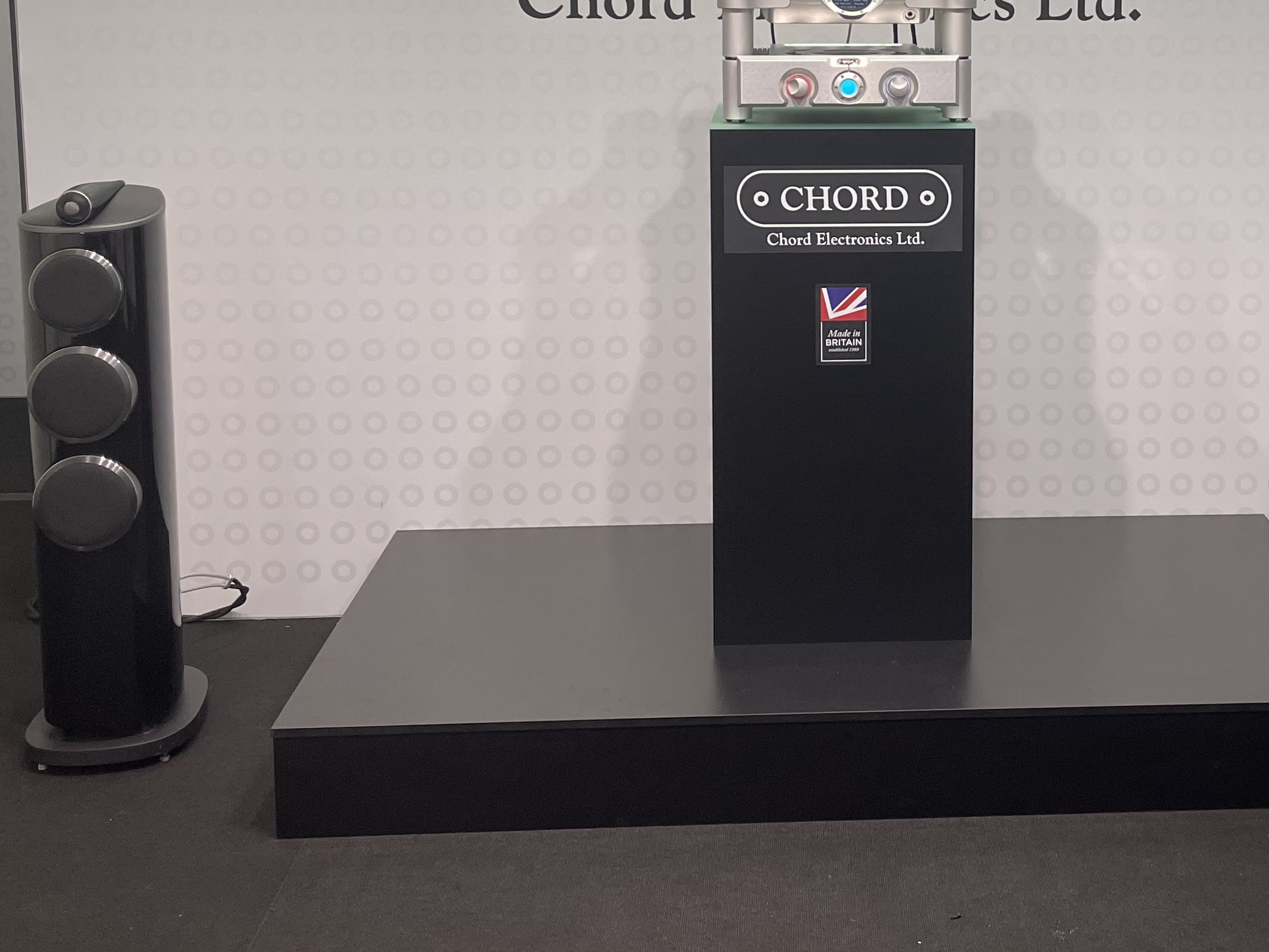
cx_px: 889
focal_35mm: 49
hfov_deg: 38.3
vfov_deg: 28.9
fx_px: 1797
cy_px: 154
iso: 125
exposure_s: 1/100
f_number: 1.6
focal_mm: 4.2
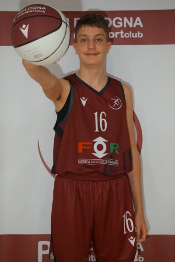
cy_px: 131
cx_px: 88
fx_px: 602
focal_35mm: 82
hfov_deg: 16.6
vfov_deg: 24.6
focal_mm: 55
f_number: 4.5
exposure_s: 1/80
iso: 3200
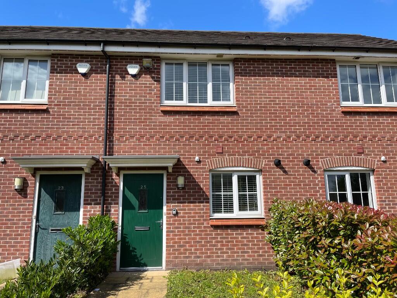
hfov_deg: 69.4
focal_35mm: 25
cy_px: 149
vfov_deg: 54.9
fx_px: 287
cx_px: 198
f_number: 1.6
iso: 32
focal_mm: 5.1
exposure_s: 1/2488
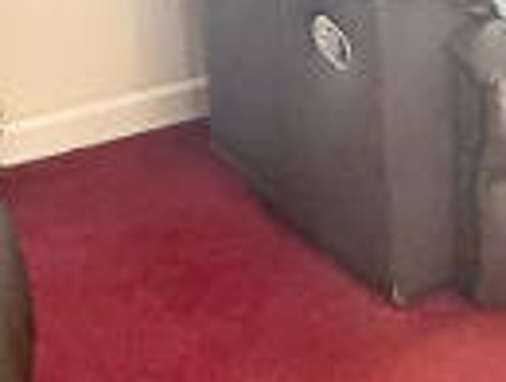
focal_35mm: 110
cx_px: 615
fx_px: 1611
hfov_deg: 17.0
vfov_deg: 12.6
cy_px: -234
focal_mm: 2.22
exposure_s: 1/99
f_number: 2.2
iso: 160
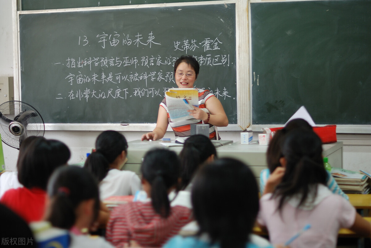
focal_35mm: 75
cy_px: 124
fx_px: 774
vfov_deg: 18.2
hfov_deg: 27.0
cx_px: 186
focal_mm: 50
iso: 100
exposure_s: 1/40
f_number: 1.4
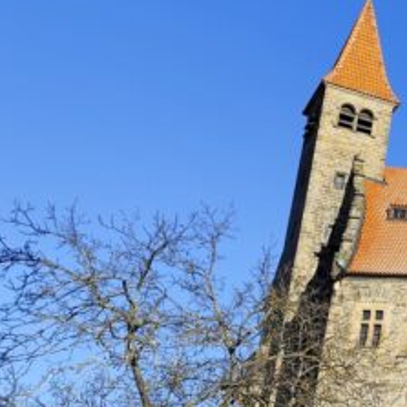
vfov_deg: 24.5
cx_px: 626
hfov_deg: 20.7
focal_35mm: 70
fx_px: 931
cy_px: 281
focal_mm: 6.19
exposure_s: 1/940
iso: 50
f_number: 1.65
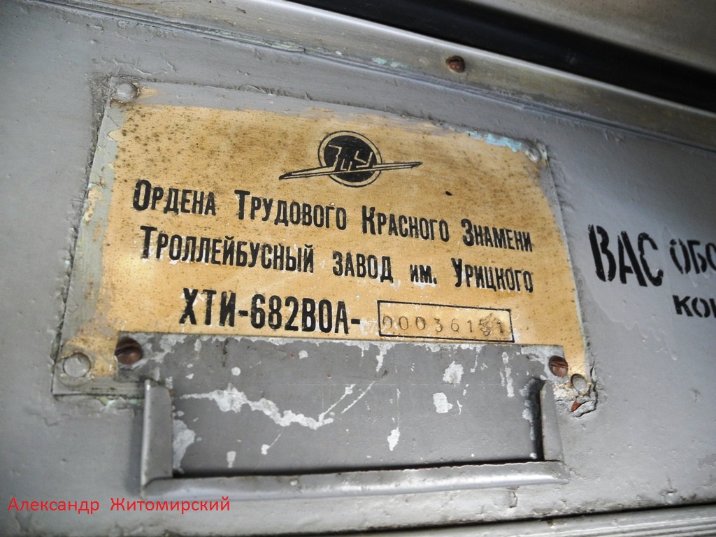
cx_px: 358
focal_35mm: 28
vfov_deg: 49.7
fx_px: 579
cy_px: 268
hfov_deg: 63.4
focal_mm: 6
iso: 296
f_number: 2.8
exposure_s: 1/30
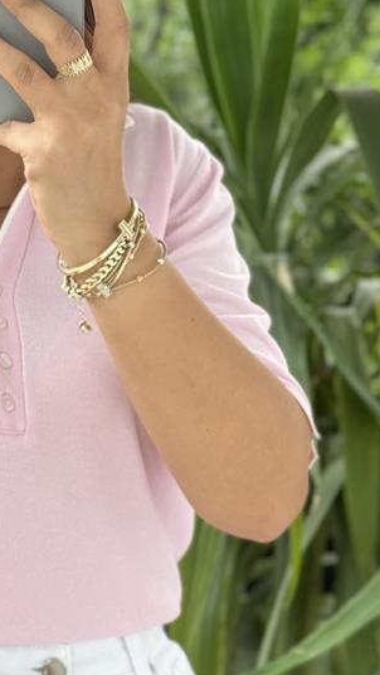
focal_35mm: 130
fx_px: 2326
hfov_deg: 9.3
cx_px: 0
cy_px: 430
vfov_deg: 16.5
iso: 100
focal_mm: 6.76
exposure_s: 1/119
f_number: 1.78
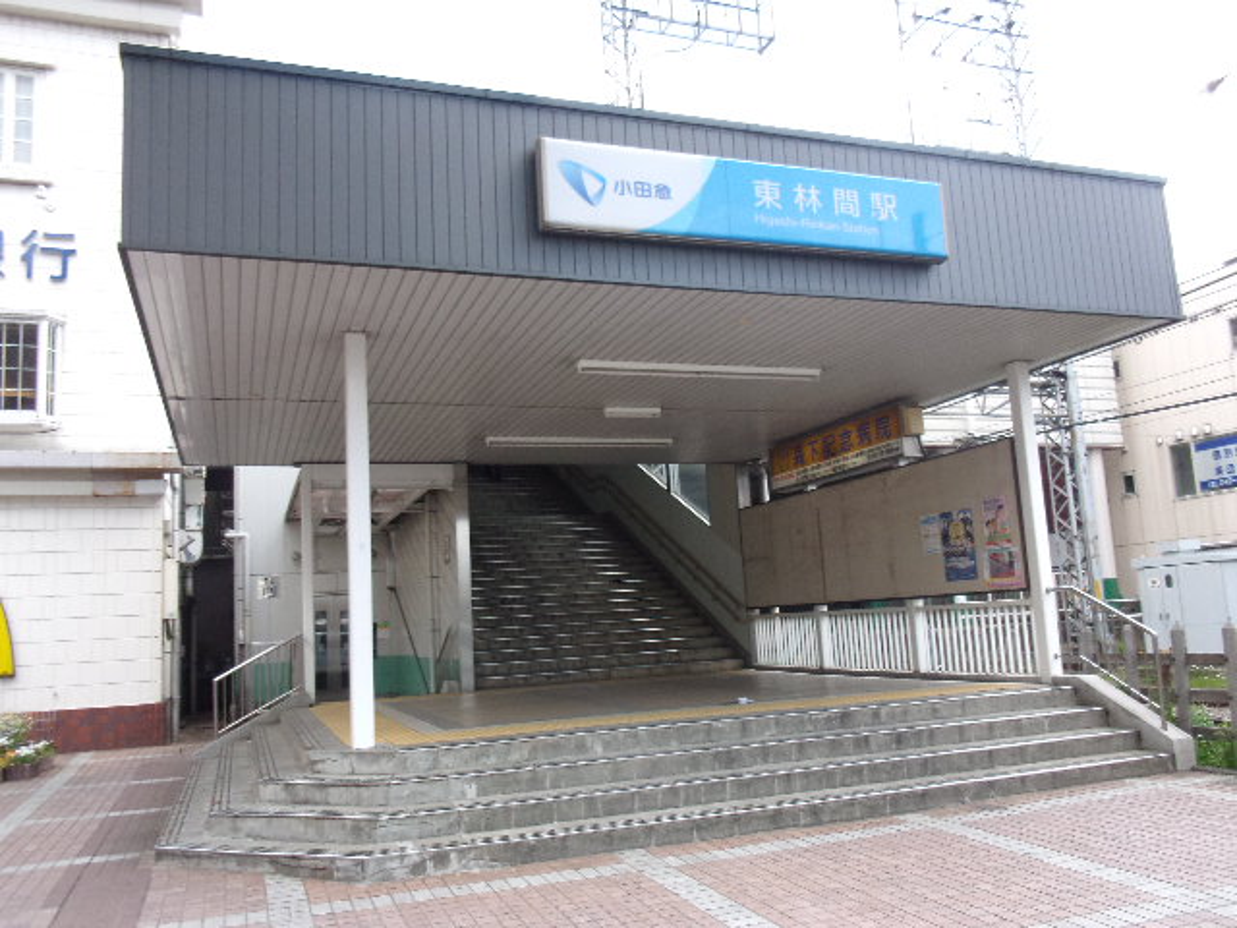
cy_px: 464
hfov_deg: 63.4
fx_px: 1001
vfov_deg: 49.7
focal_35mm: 28
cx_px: 618
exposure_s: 1/450
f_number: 3.9
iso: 200
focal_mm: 5.1
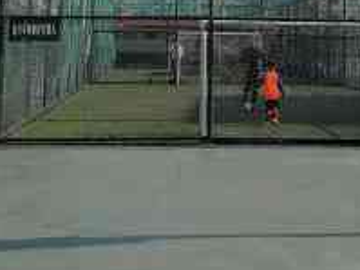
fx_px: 987
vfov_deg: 14.9
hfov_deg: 20.6
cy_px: -70
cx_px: 250
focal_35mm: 95
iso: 50
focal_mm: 5.4
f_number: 1.8
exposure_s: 1/2000
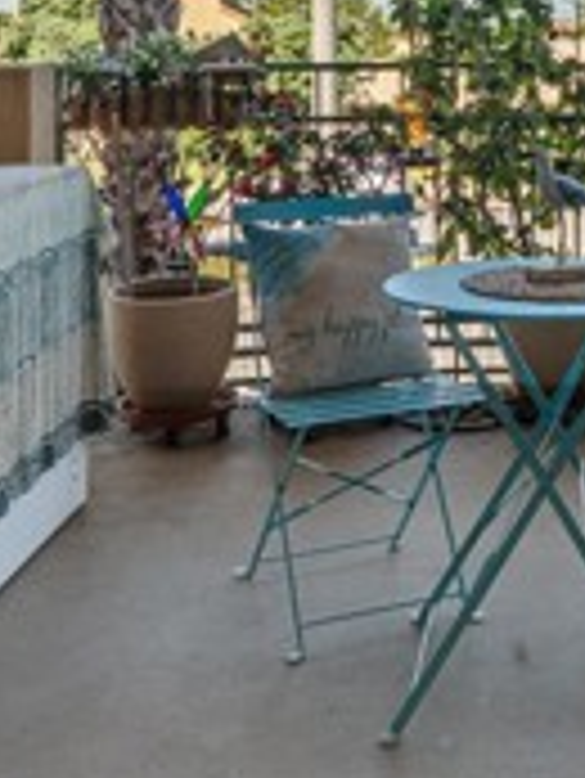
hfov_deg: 24.9
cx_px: 531
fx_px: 1283
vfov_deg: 31.7
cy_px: 38
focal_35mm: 57
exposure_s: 1/80
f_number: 9
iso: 800
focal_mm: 16
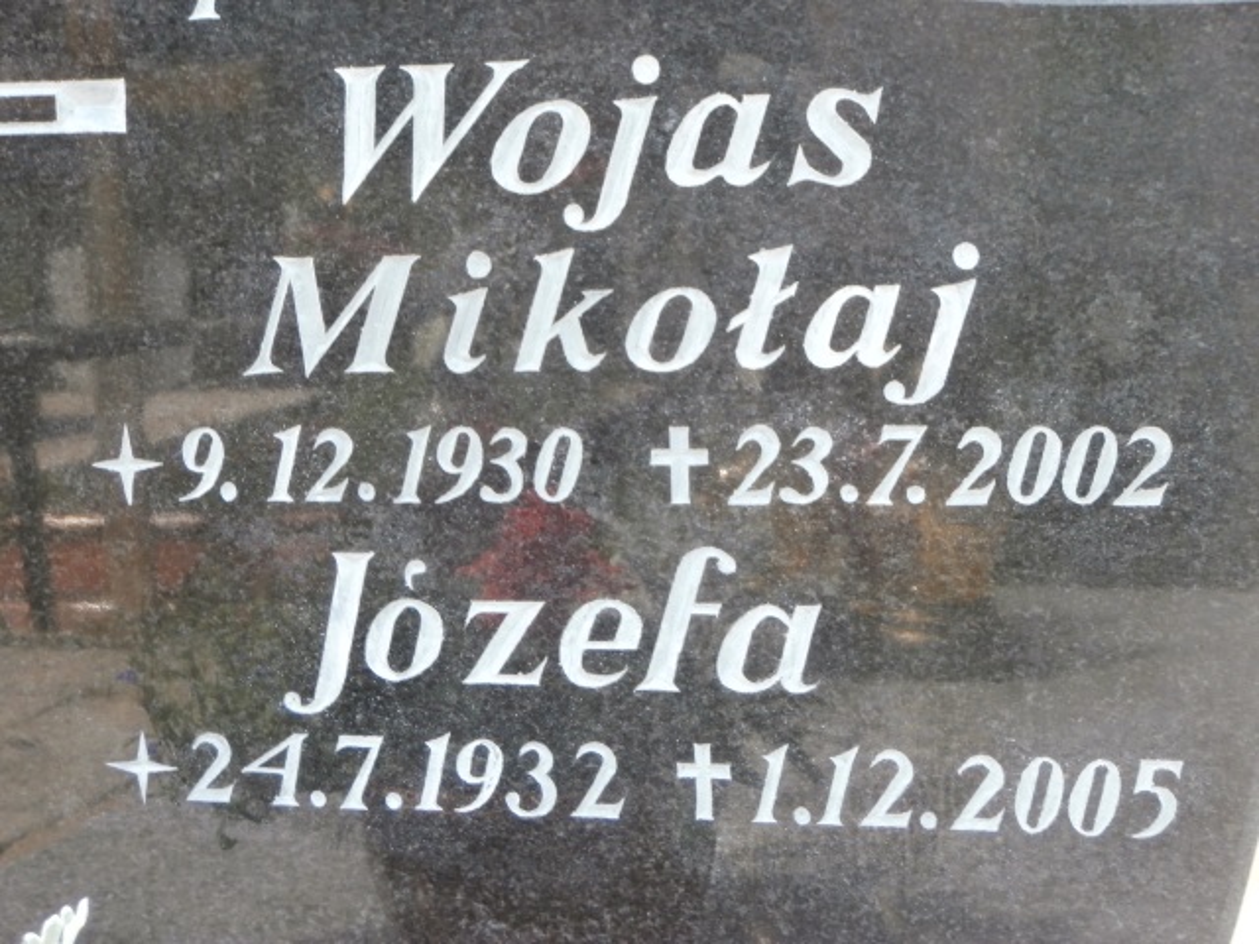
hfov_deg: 22.8
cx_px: 630
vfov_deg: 17.2
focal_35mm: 86
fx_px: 3128
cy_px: 472
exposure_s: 1/80
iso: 100
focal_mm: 15.16
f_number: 5
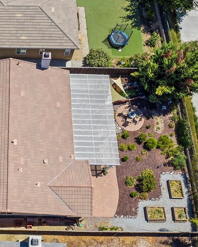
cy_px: 130
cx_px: 5
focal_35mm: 41
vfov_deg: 44.8
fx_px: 300
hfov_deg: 33.7
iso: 100
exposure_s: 1/320
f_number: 2.8
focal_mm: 12.29
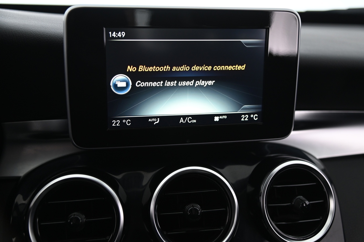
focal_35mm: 46
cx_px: 182
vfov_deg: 29.2
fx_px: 465
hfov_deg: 42.8
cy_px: 121
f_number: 4
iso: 2000
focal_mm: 46
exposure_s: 1/40
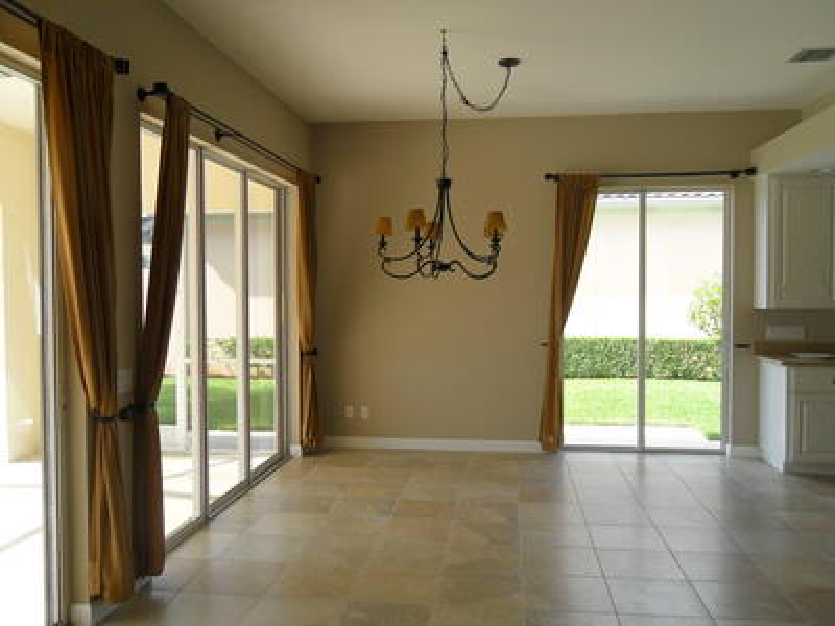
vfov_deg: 49.7
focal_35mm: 28
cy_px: 313
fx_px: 675
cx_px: 418
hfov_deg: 63.4
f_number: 3.4
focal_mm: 5
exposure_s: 1/180
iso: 80
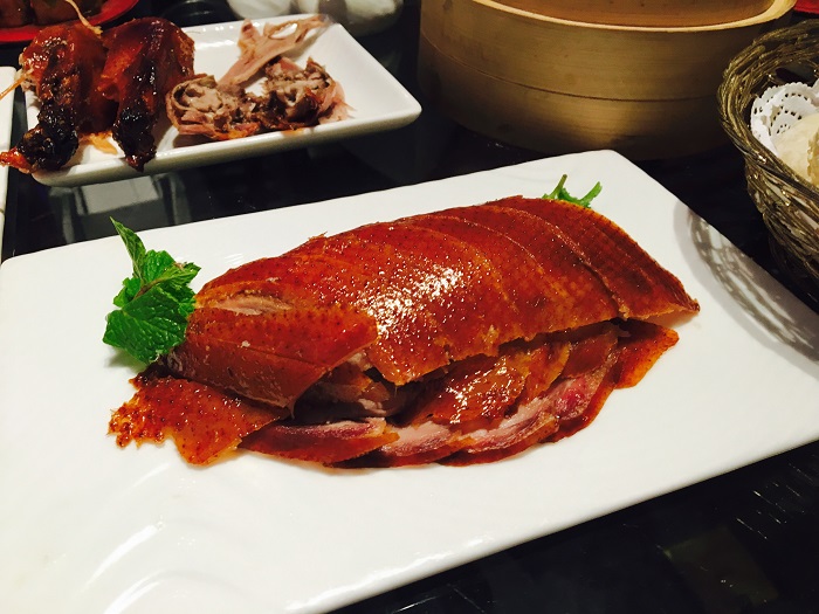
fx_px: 686
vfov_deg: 48.2
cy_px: 307
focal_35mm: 29
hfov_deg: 61.7
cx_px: 410
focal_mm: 4.15
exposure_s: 1/33
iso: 100
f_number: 2.2
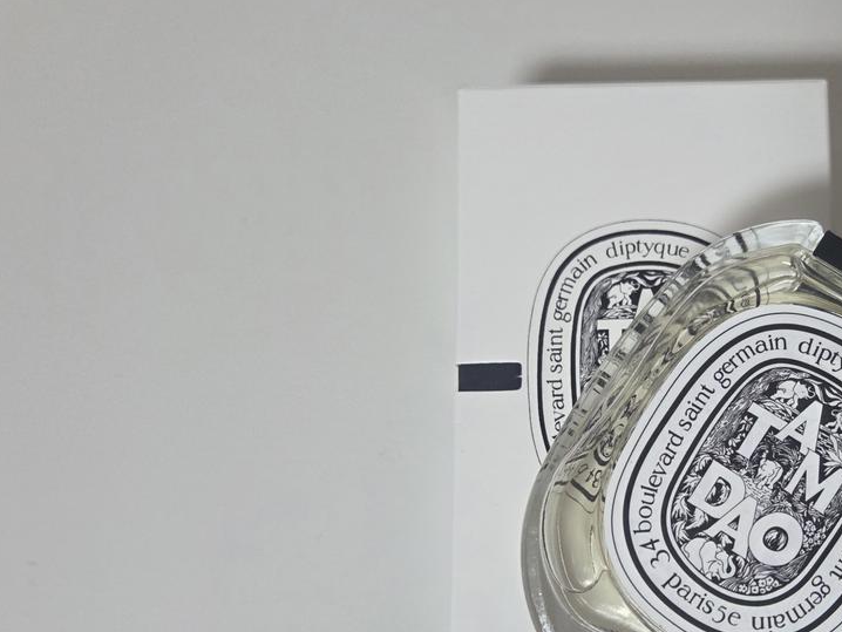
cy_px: 408
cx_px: 667
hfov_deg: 43.7
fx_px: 998
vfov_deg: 34.9
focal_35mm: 41
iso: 125
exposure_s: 1/120
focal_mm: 5.4
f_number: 1.8
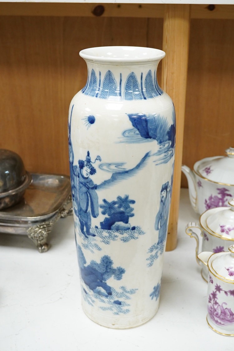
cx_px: 117
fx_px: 439
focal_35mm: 45
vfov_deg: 43.6
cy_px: 176
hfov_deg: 29.9
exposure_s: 1/160
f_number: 9
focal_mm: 30
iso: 2500
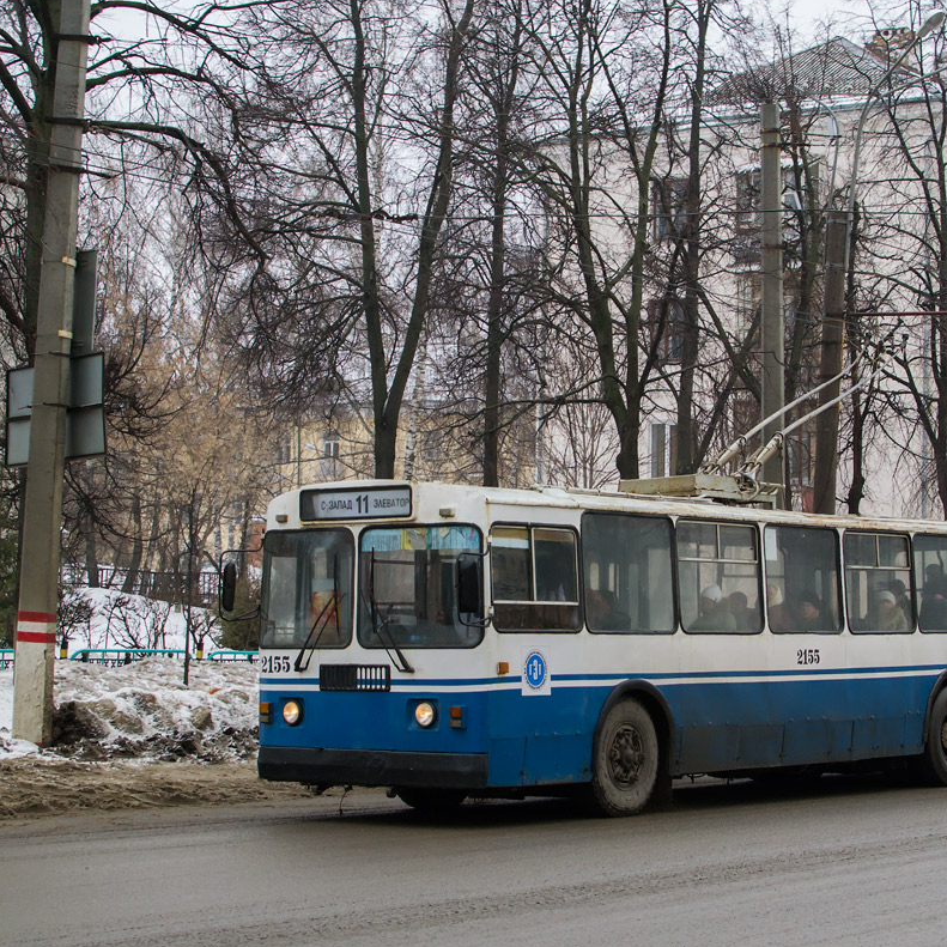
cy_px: 473
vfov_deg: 25.5
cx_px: 583
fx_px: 2094
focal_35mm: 68
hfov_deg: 25.4
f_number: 5.6
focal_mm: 35
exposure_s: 1/640
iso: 800
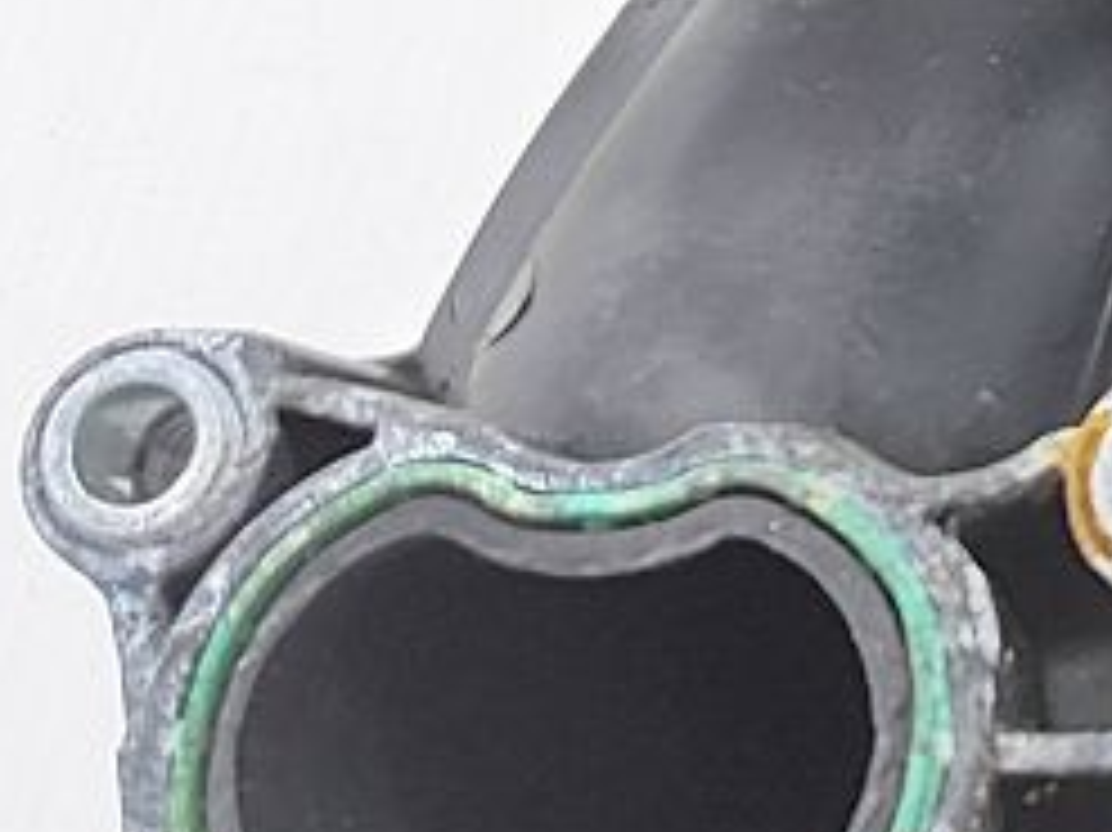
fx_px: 4335
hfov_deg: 12.5
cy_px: -504
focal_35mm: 135
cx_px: 2343
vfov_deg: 10.5
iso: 200
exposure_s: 1/33
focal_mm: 5.23
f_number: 1.8
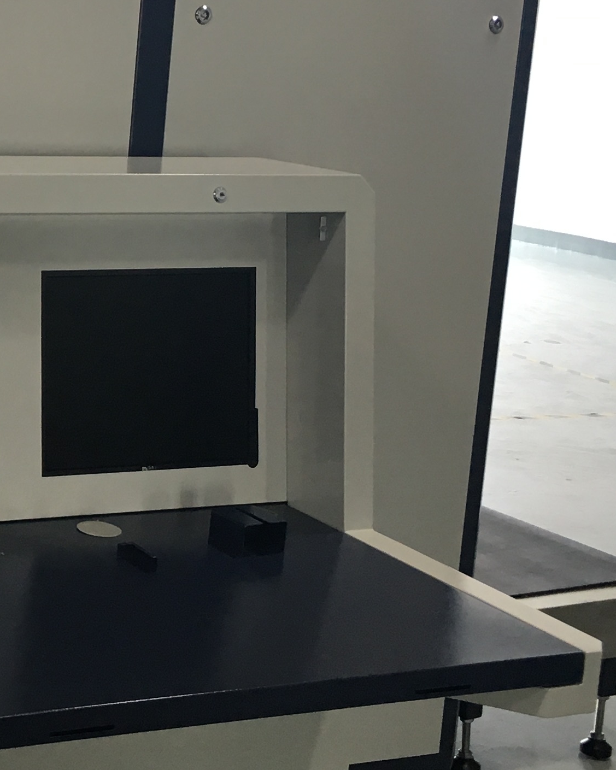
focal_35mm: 81
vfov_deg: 23.5
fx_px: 1846
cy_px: 321
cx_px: -214
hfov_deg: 17.6
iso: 40
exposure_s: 1/33
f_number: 2.2
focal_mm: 4.15
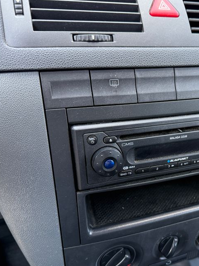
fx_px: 291
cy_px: 151
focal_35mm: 38
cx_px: 172
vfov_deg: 48.8
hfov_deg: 35.9
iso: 200
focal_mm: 6.76
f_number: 1.78
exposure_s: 1/202
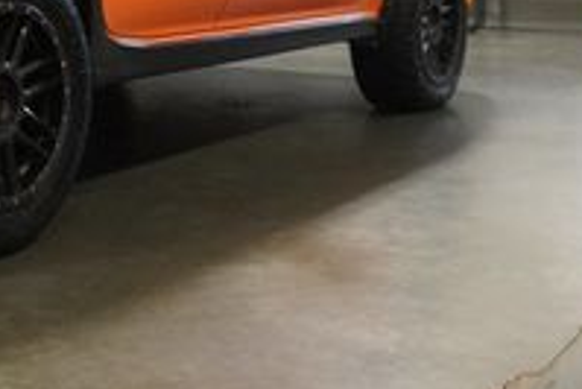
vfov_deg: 16.9
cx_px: -32
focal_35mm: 77
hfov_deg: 24.8
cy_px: -95
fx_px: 1246
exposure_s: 1/160
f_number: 3.5
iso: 3200
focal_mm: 16
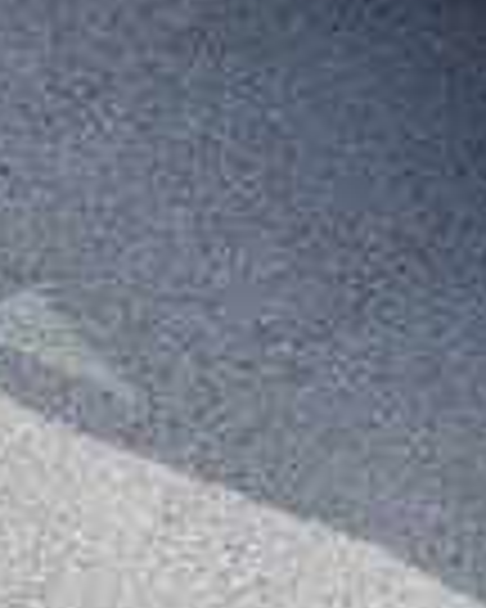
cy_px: -293
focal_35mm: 214
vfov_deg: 8.8
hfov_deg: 7.1
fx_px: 3848
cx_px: 657
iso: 100
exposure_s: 1/400
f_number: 4.5
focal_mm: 40
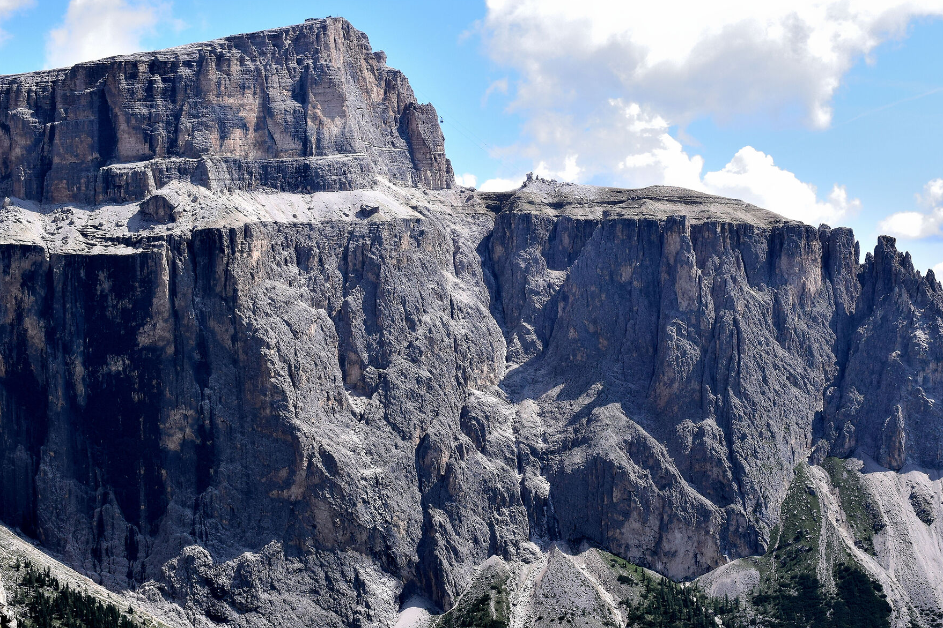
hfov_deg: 28.2
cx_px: 534
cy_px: 327
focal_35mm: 72
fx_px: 1878
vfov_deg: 19.0
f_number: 11
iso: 400
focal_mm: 35
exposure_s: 1/500
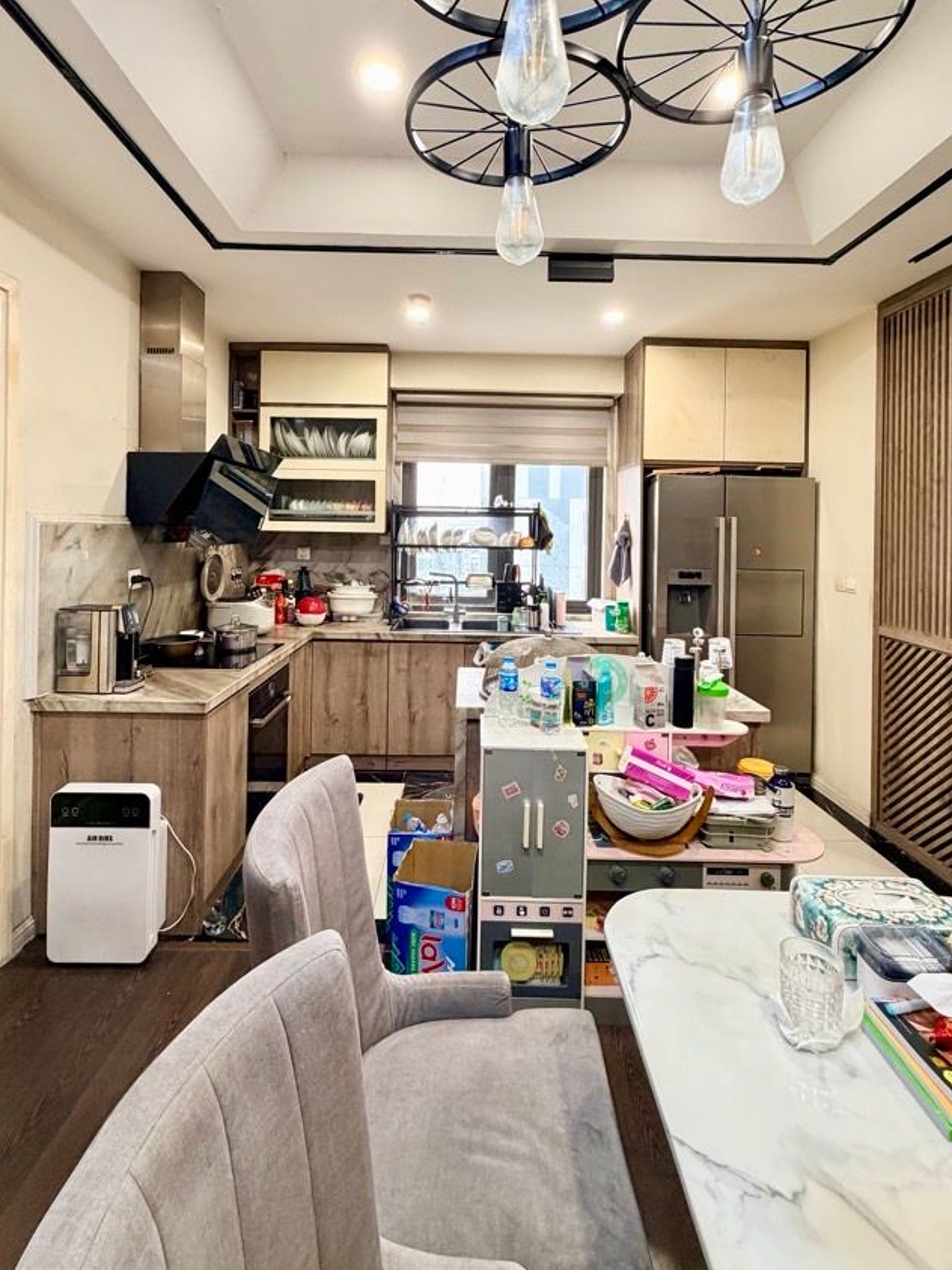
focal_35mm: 17
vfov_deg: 90.2
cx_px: 471
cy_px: 529
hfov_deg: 74.7
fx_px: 624
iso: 250
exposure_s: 1/50
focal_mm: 2.22
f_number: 2.2
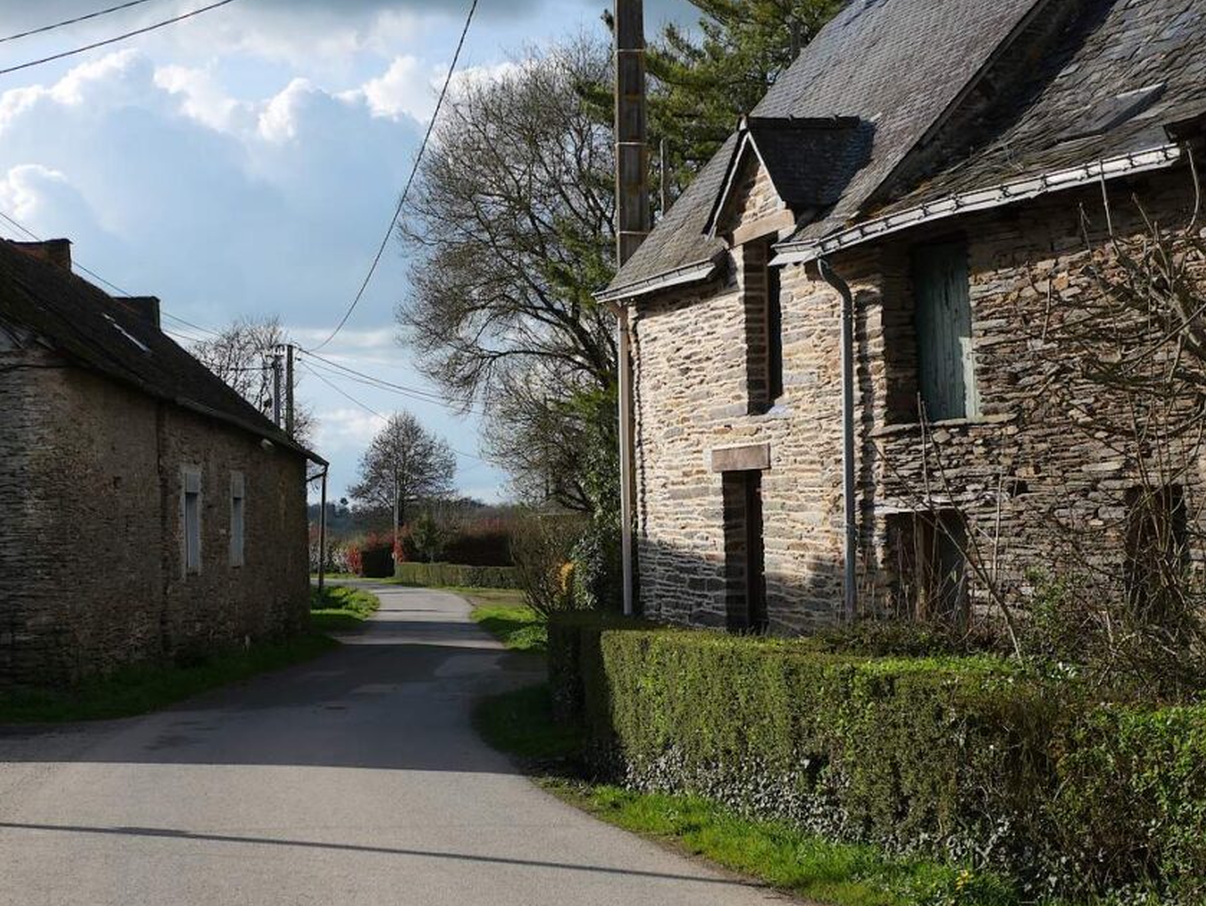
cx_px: 471
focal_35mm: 61
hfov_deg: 31.6
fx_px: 2126
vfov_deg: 24.0
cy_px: 519
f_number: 4.5
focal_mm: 25
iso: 200
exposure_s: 1/1300
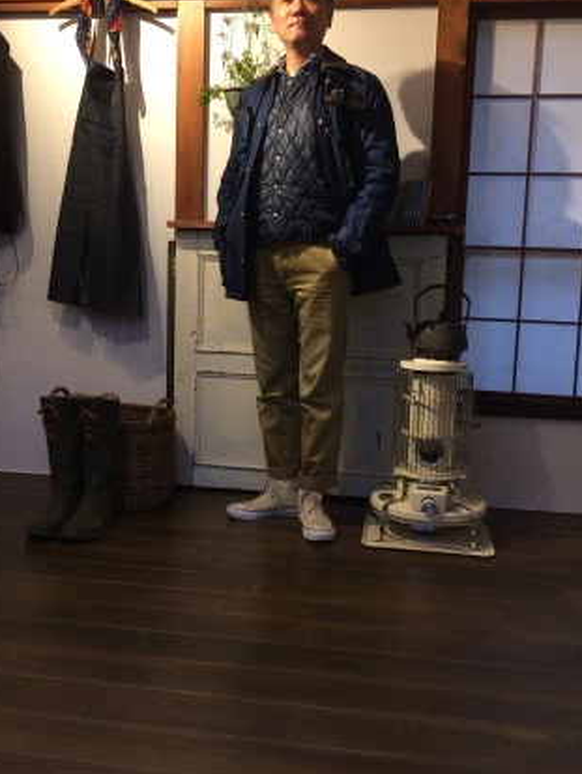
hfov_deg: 40.7
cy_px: 365
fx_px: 784
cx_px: 278
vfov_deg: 52.6
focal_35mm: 35
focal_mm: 4.15
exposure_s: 1/30
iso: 125
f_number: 2.2
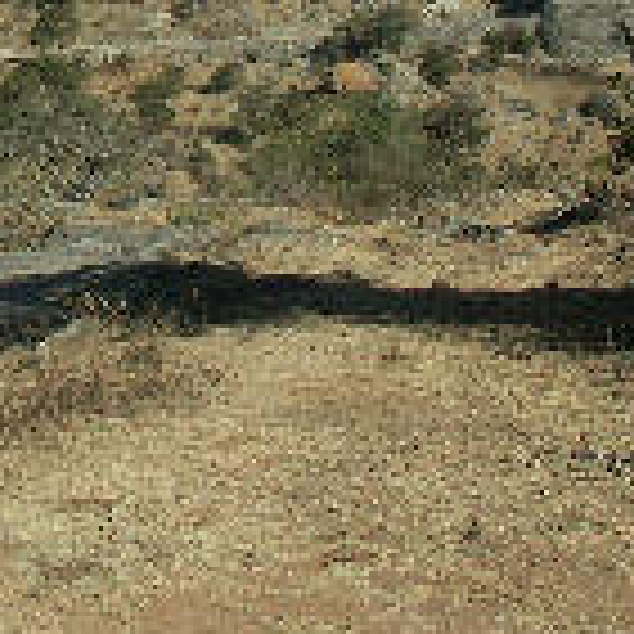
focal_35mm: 97
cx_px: -106
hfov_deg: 17.2
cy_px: -144
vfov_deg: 17.1
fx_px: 2010
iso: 100
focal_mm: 7.49
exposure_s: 1/640
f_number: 8
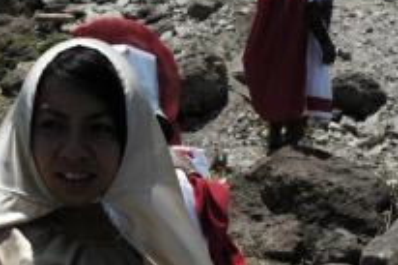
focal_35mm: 134
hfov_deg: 15.2
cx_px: 50
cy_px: 228
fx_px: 1480
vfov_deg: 10.2
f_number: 16
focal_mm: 46
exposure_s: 1/1000
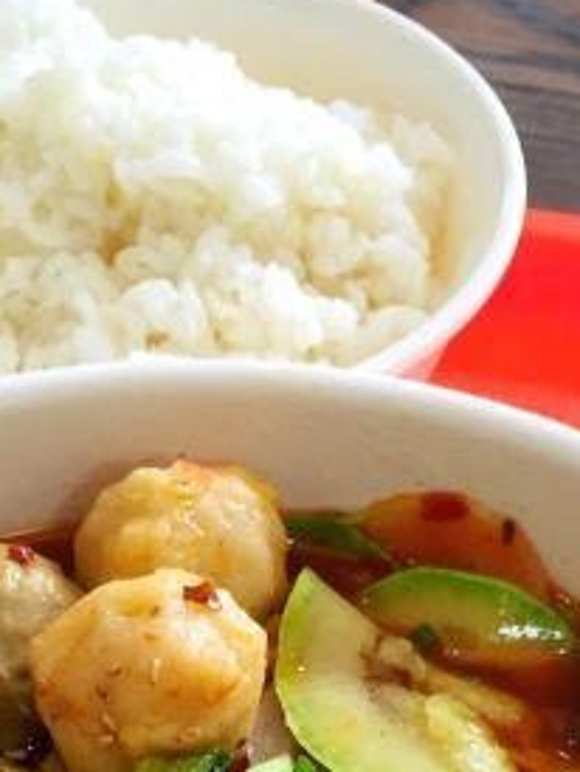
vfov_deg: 24.1
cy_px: 902
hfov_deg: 19.9
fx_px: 1651
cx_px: 196
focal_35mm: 74
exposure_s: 1/33
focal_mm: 4.15
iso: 64
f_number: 2.2
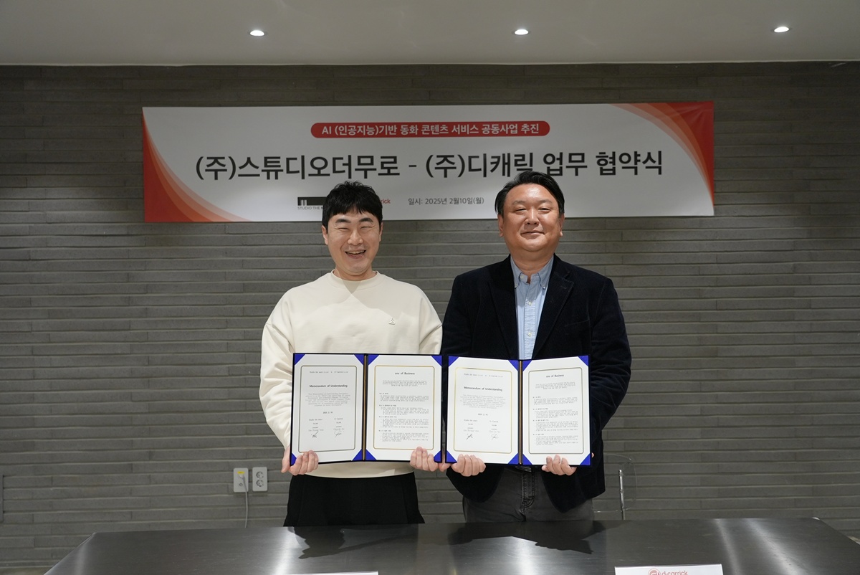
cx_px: 430
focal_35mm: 33
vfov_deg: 40.0
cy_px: 288
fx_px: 789
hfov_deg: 57.2
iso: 1250
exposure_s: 1/160
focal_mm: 33
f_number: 4
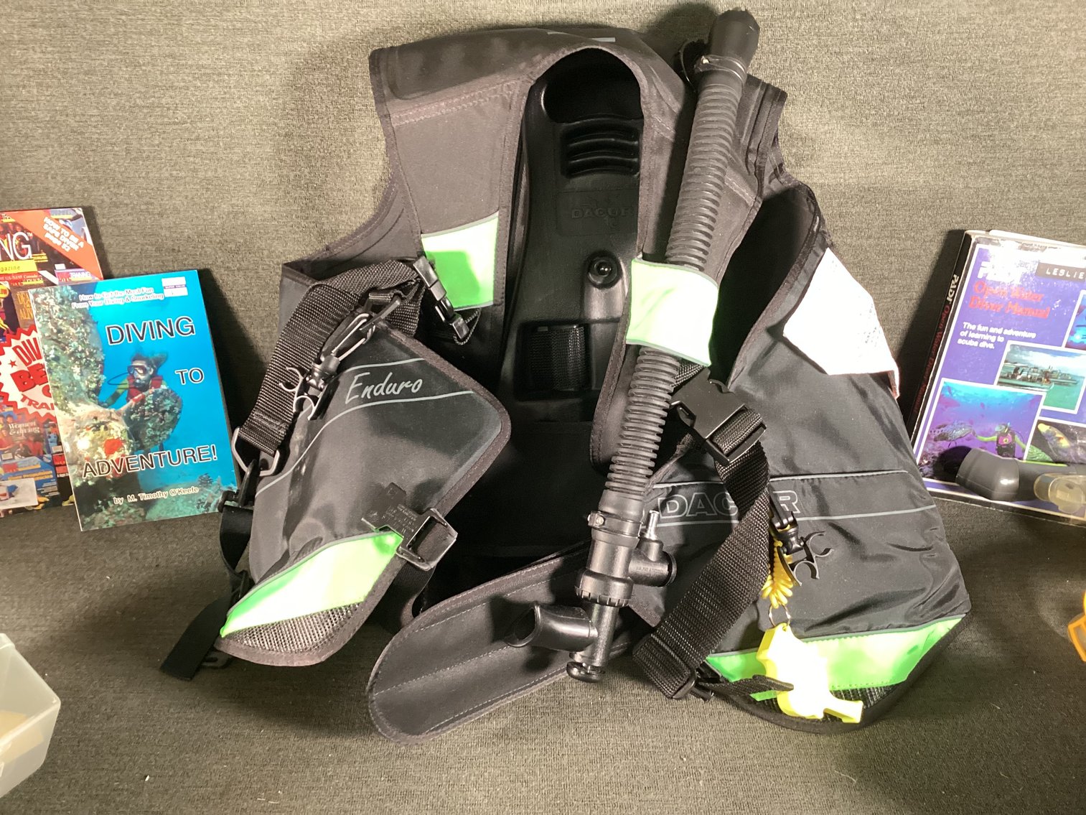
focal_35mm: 31
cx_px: 543
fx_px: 973
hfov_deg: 58.3
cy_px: 408
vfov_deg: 45.4
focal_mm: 3.3
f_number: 2.4
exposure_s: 1/60
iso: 250
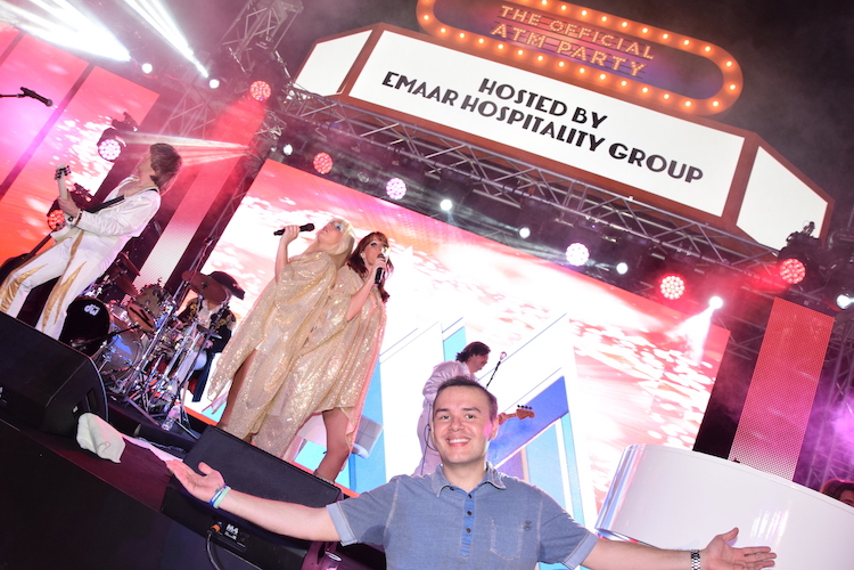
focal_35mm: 27
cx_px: 427
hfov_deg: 67.4
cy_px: 285
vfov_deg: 47.9
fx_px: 640
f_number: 5.6
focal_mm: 18
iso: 800
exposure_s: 1/200
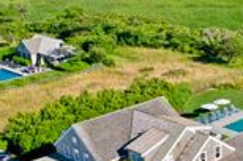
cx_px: 275
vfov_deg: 16.5
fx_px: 552
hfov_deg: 23.2
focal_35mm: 82
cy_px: 110
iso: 100
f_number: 5.6
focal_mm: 10.26
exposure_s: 1/400
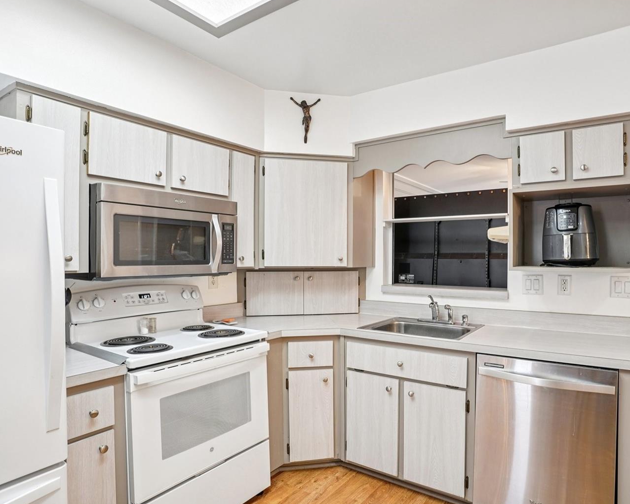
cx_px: 355
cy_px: 256
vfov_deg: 68.1
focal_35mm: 20
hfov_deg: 80.0
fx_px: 373
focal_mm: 17
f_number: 8
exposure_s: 1/8
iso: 400
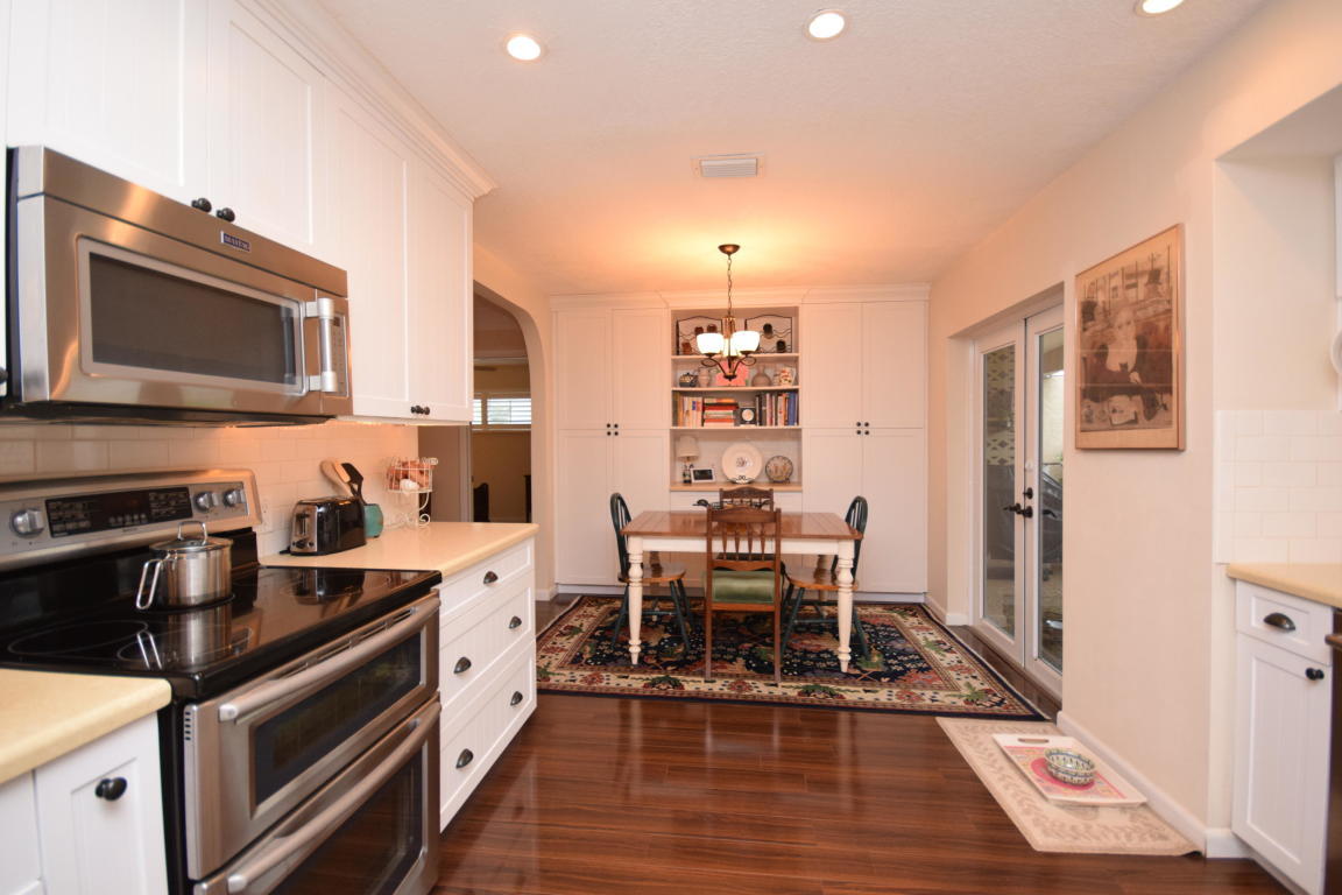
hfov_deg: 100.4
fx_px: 559
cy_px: 448
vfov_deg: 77.3
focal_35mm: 15
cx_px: 671
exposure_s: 1/60
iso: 1250
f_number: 4
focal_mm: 10
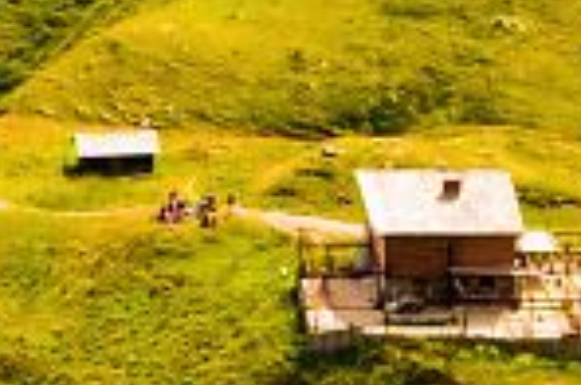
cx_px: -275
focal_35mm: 160
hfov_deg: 12.3
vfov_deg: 8.5
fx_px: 2577
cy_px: -63
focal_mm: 18
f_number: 11
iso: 200
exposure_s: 1/125
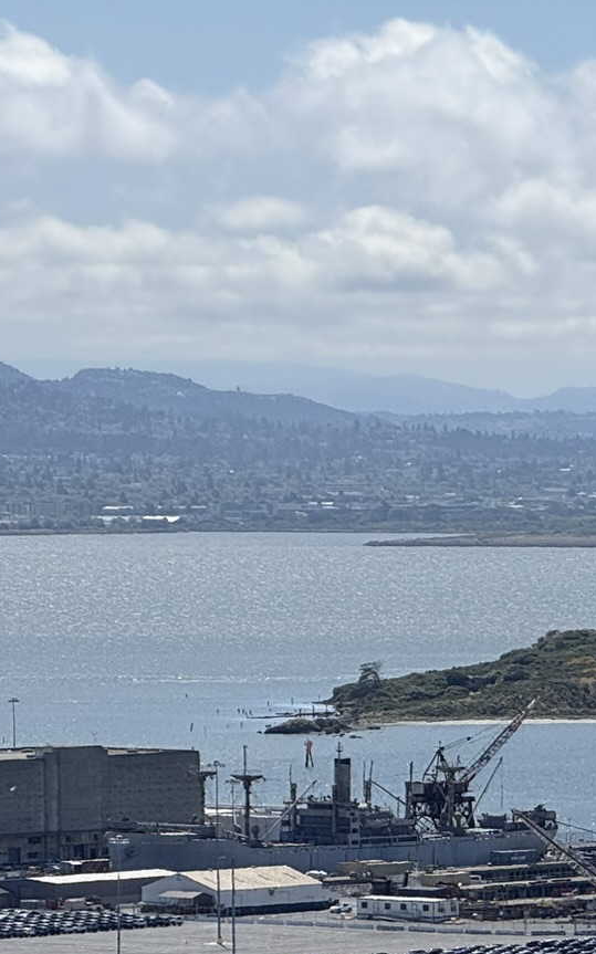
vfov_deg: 6.9
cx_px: 867
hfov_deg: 4.3
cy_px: 847
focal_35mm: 302
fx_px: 7853
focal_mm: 15.66
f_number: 2.8
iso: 50
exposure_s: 1/2710
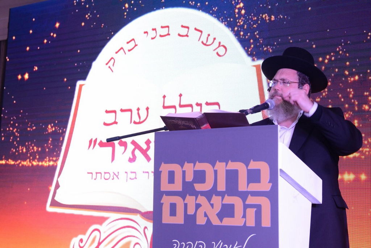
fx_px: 680
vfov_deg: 20.6
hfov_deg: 30.5
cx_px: 186
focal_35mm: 66
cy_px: 124
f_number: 6.3
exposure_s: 1/125
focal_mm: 66
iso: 3200
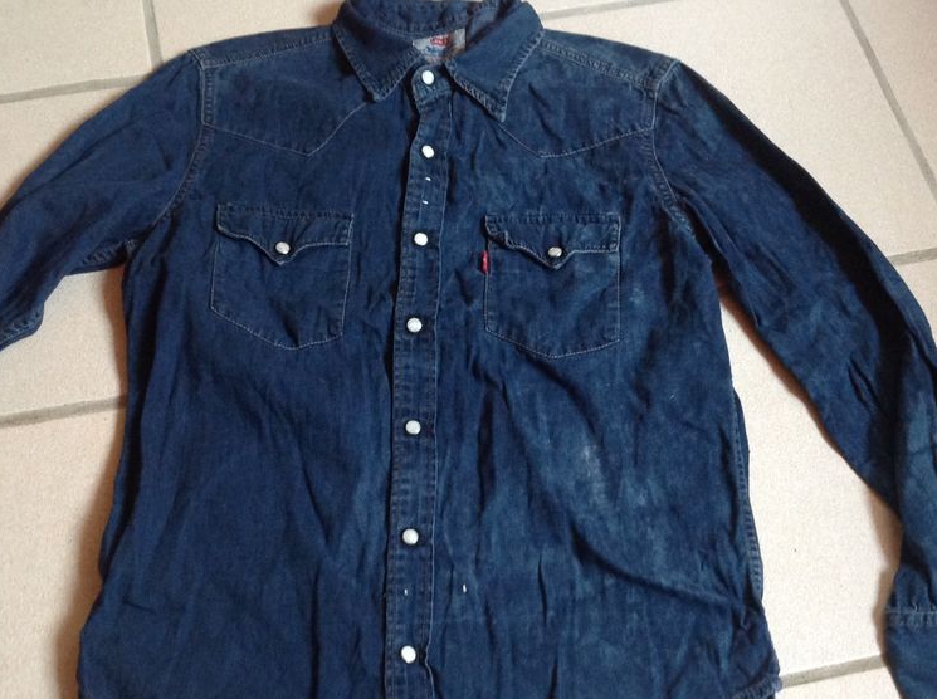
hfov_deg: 40.5
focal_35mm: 47
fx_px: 1270
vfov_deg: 30.6
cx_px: 431
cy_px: 449
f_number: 2.4
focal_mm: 4.28
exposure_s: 1/15
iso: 320
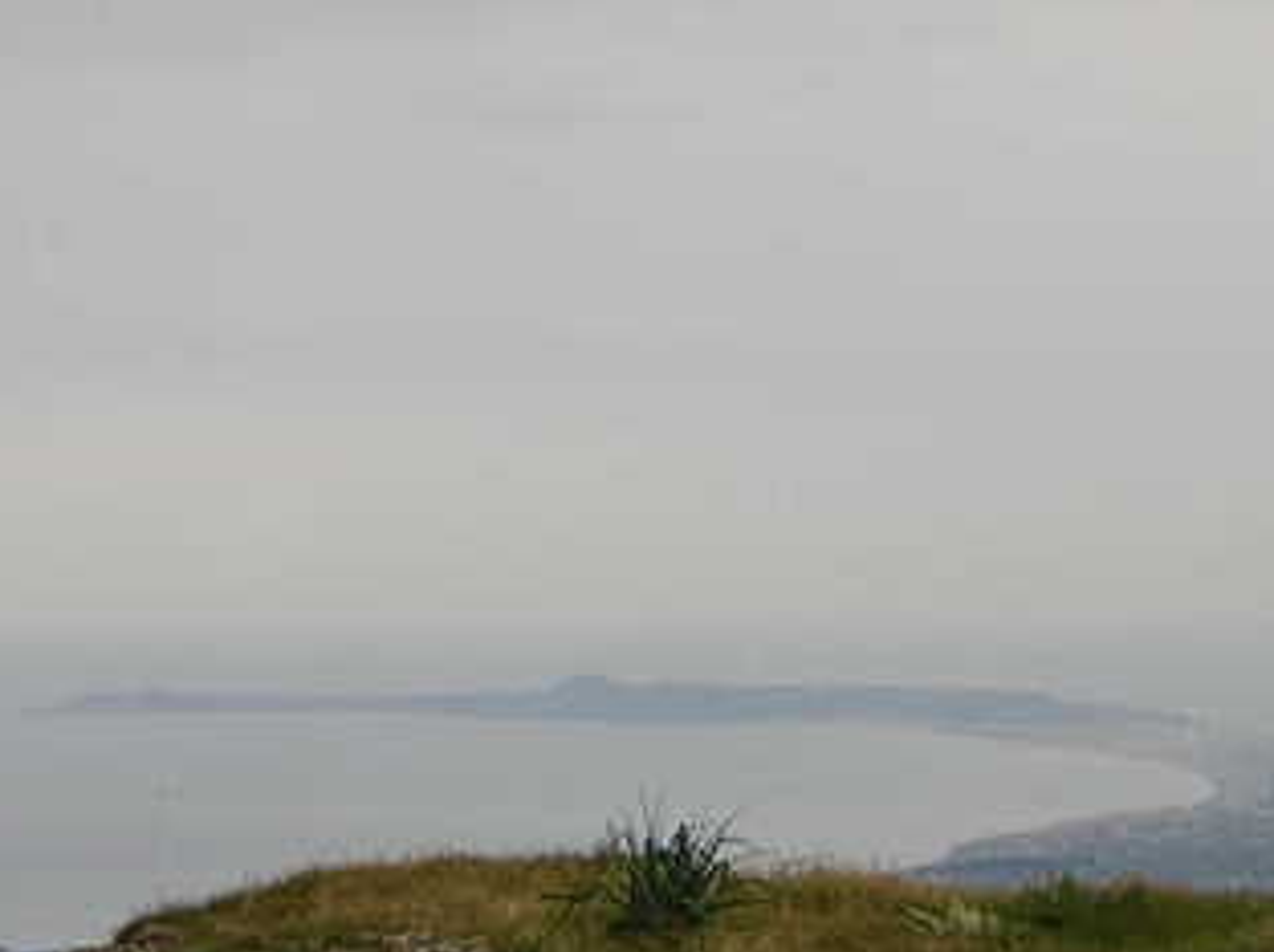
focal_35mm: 220
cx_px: 802
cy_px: 397
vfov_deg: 6.7
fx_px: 8088
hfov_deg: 9.0
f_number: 3.4
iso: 50
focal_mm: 14.2
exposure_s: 1/134
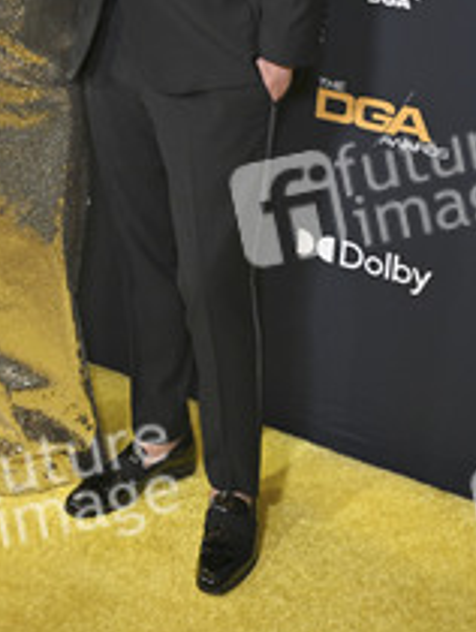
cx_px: 111
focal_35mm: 64
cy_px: 45
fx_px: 1171
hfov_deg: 22.7
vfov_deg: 28.9
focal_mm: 35
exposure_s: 1/320
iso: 2500
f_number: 5.6
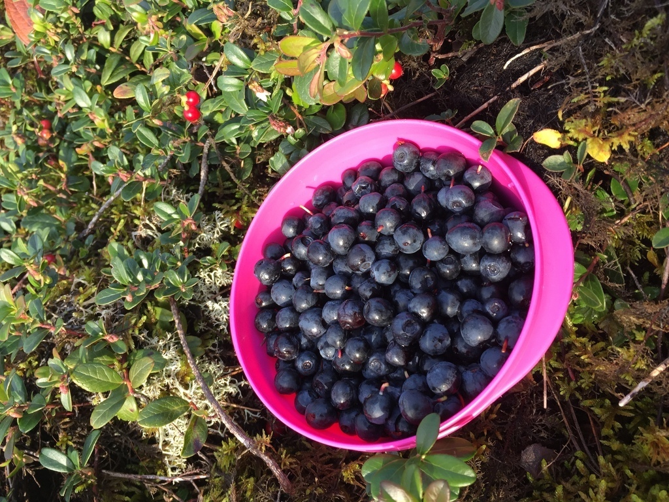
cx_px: 334
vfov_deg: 48.2
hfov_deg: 61.7
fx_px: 560
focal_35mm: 29
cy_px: 251
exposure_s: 1/120
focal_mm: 4.15
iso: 32
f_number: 2.2
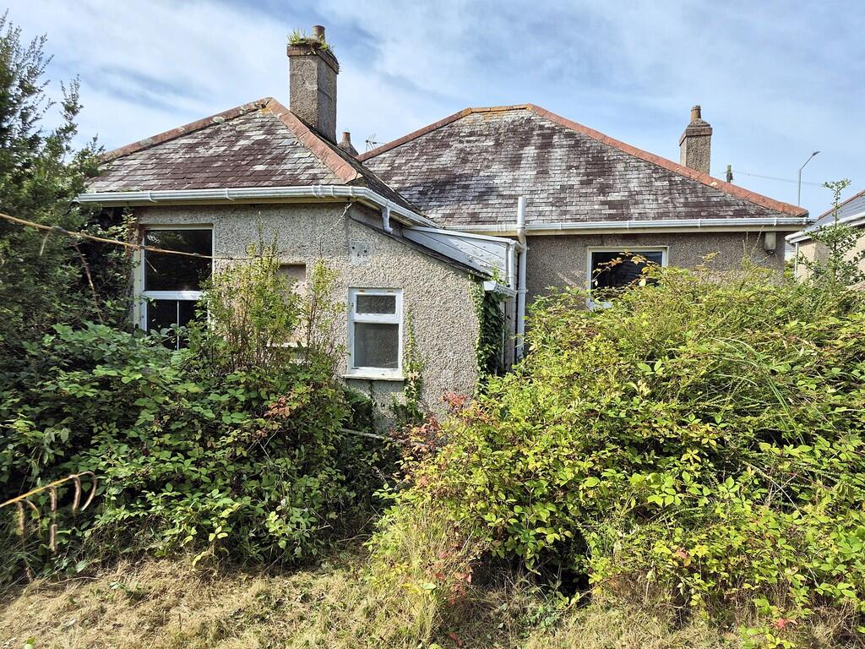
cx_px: 432
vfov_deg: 58.9
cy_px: 324
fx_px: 575
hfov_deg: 73.9
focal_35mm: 23
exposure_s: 1/1244
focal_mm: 5.4
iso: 25
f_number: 1.8
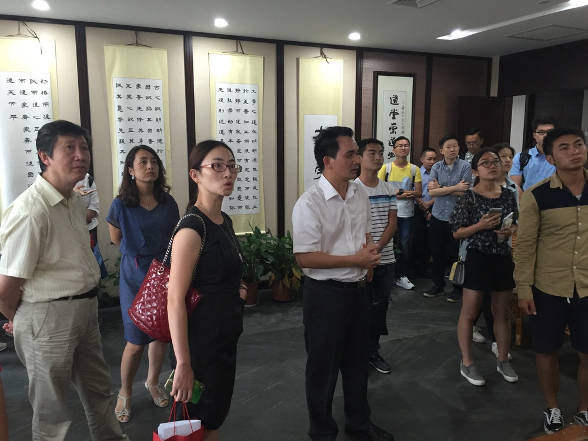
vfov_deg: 48.2
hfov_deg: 61.7
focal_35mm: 29
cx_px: 294
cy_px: 220
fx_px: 493
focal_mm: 4.15
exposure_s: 1/33
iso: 160
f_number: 2.2
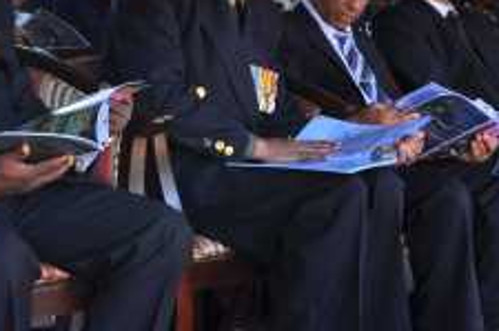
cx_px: 67
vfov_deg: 14.0
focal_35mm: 96
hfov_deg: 20.9
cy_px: 29
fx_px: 1328
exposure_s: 1/125
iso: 200
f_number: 5.6
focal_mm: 24
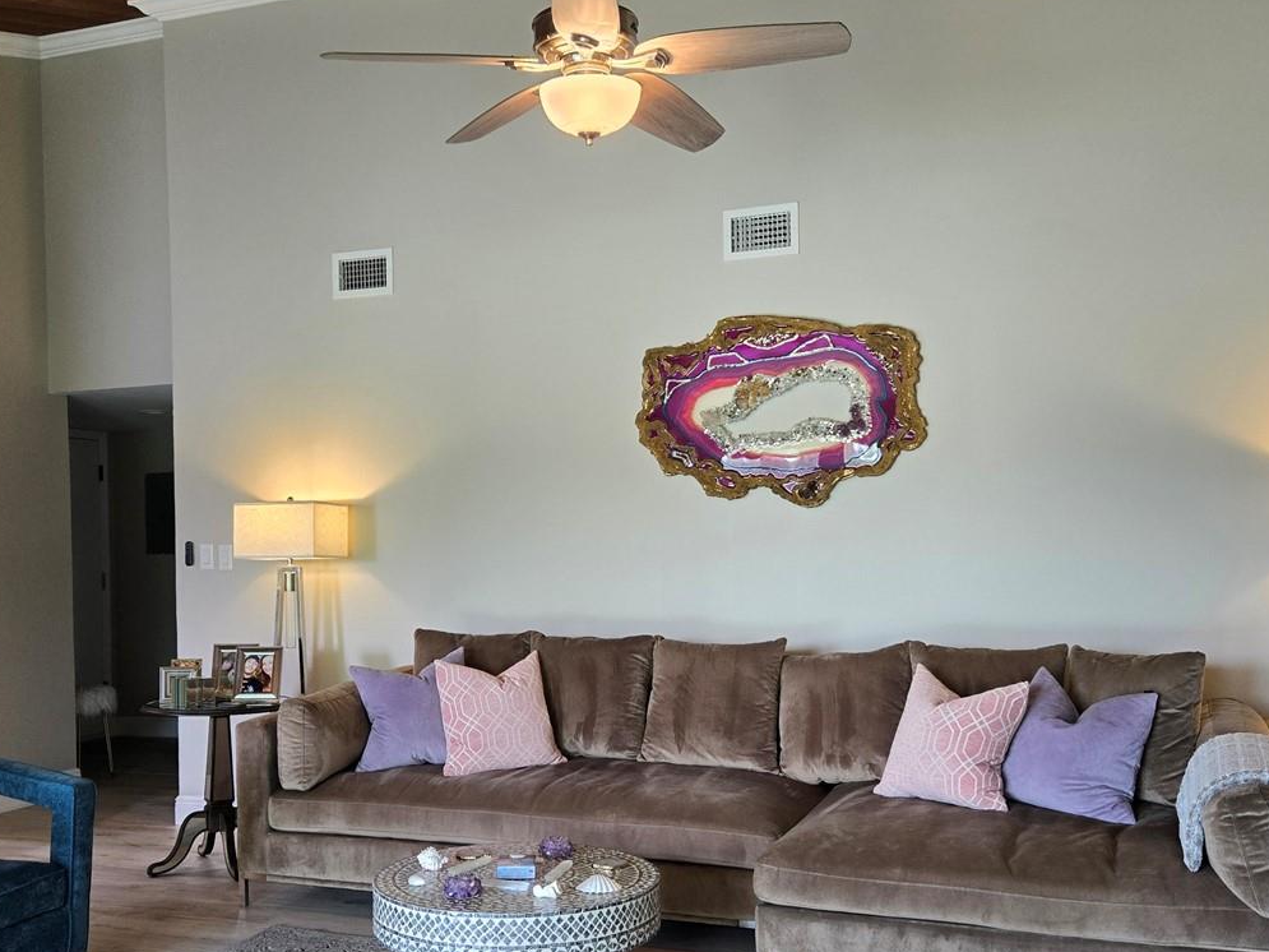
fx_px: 1356
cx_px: 593
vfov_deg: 38.6
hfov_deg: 50.1
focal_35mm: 37
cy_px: 550
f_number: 1.8
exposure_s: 1/120
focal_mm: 5.4
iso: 200
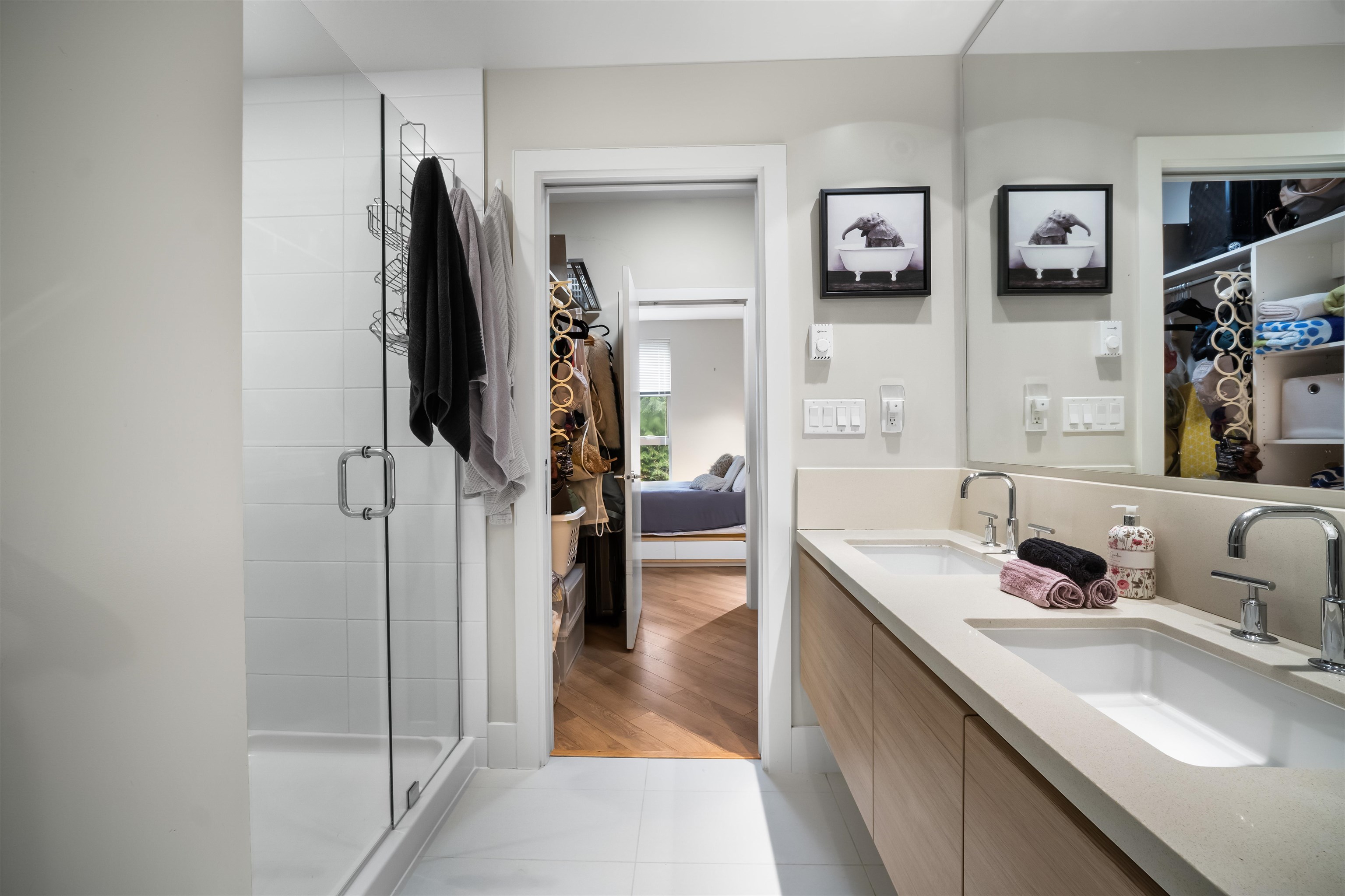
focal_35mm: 14
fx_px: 504
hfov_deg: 106.3
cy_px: 448
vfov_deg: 83.3
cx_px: 672
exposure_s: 1/4
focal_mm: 9
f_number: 9
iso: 250
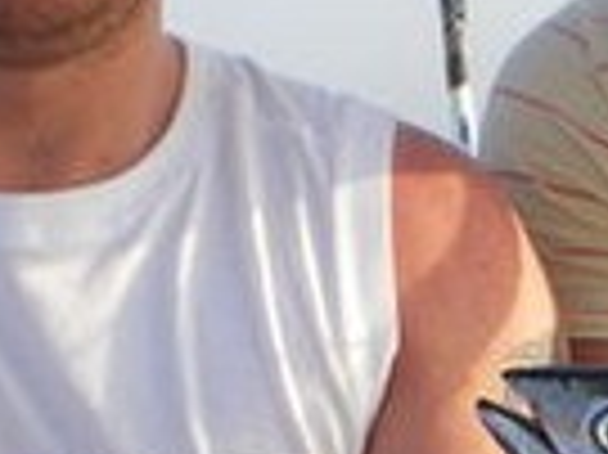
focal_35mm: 168
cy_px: 427
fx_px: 2948
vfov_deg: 8.8
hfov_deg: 11.7
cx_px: 608
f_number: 4.6
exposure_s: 1/200
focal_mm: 6.3
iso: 50
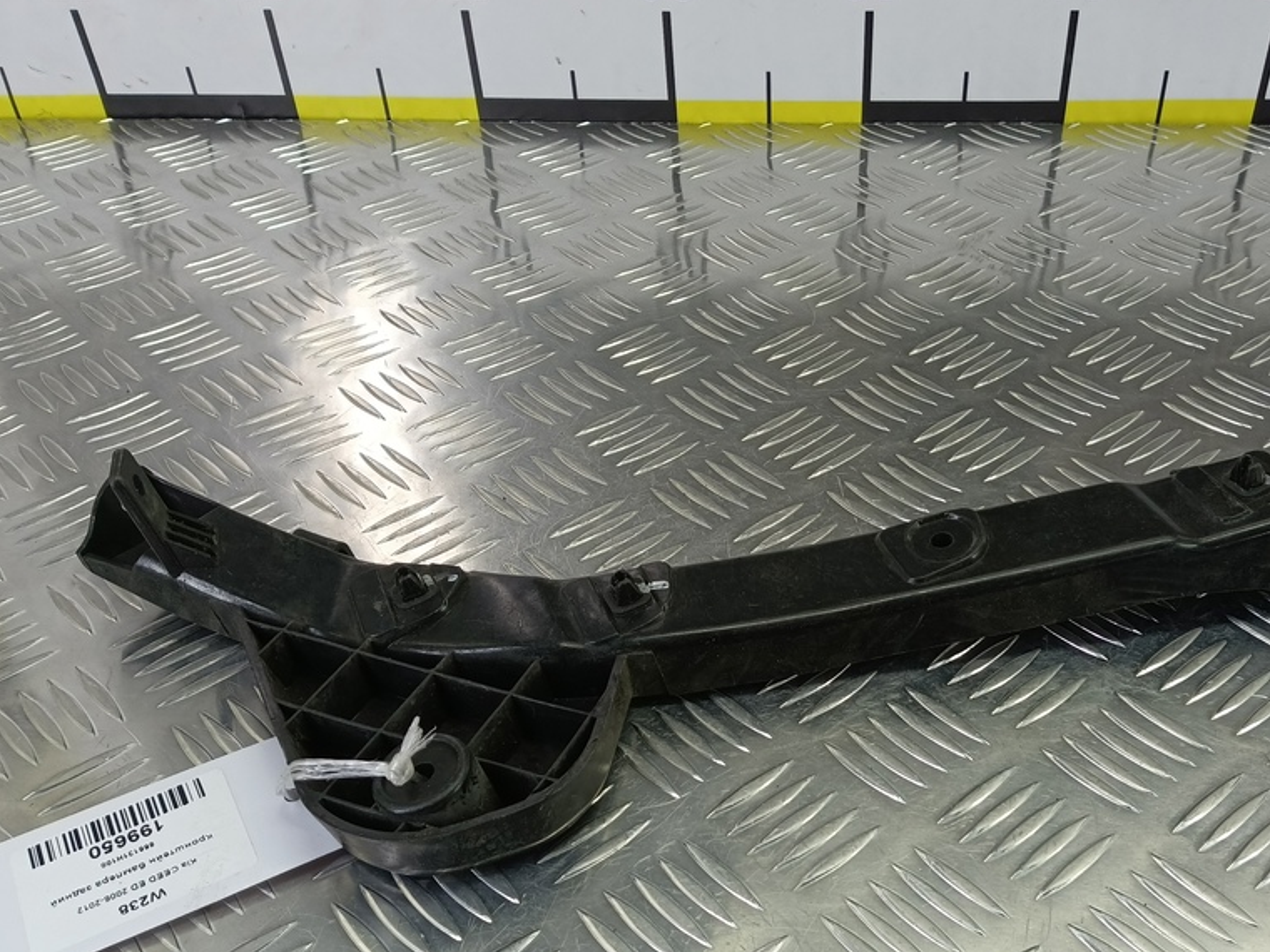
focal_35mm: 31
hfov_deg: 57.8
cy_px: 576
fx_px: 1137
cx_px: 772
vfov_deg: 45.2
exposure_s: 1/50
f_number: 1.6
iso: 92
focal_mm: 4.11
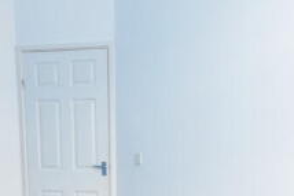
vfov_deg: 27.1
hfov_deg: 42.7
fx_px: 376
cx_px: 139
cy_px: 210
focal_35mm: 46
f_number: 8
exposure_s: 1/60
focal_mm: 10
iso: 1100
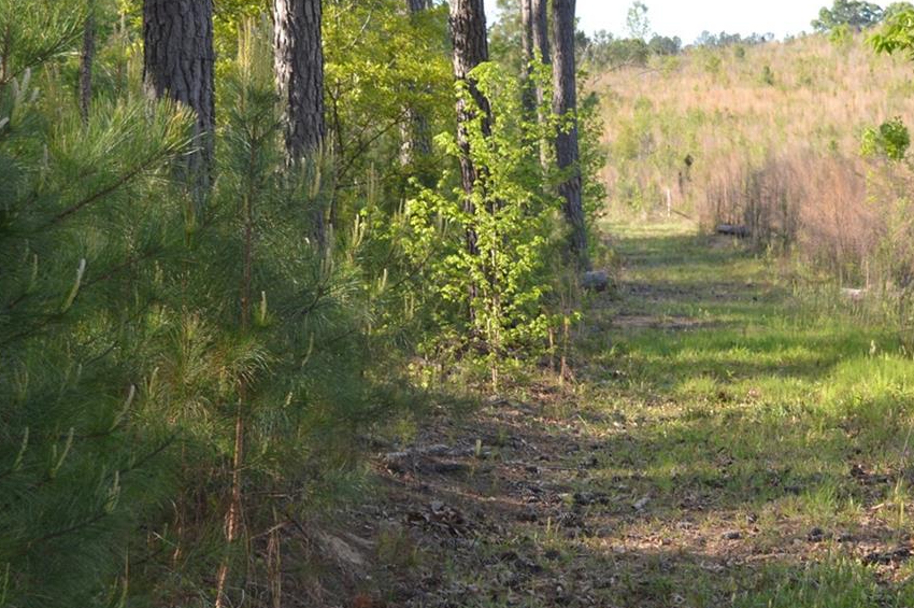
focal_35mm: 94
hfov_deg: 21.4
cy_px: 220
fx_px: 2384
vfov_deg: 14.5
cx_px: 749
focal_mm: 26
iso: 100
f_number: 4.2
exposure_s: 1/200
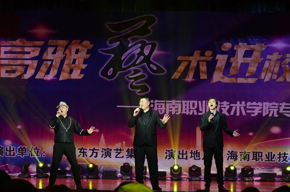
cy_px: 96
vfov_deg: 13.7
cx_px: 145
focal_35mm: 99
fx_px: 796
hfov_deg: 20.7
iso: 2000
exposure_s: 1/125
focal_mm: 66
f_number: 5.6
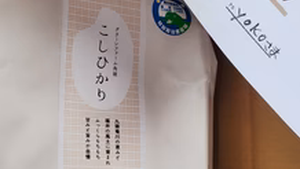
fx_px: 414
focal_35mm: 52
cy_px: 132
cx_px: 110
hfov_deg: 39.5
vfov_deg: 22.8
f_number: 2.4
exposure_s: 1/120
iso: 100
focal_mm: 4.3
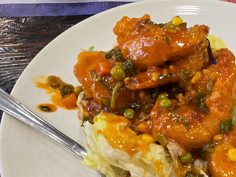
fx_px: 184
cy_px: 139
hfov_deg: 61.7
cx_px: 176
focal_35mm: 27
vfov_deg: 48.7
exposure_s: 1/60
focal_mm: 1.7
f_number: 2.2
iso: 80
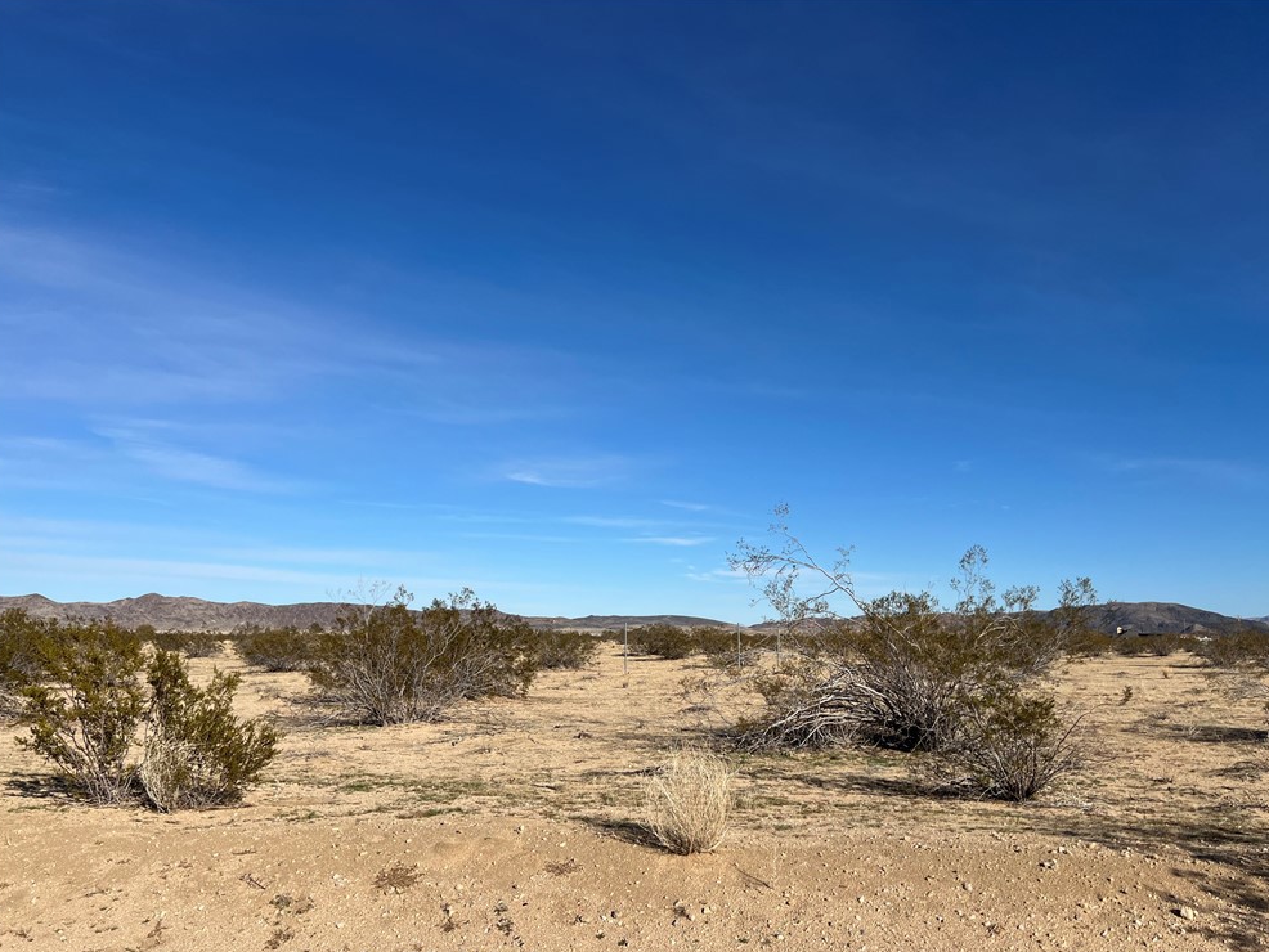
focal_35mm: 27
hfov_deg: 65.3
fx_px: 990
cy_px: 489
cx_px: 644
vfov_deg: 51.4
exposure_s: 1/8000
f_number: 1.5
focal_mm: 5.7
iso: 50
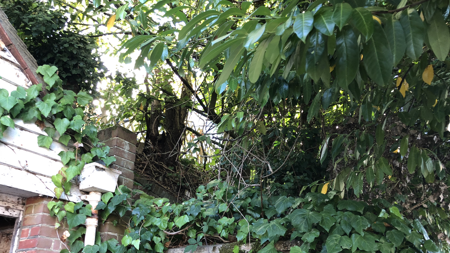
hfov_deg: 62.6
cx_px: 228
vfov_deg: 37.6
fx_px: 370
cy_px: 157
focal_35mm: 31
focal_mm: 4
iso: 40
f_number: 1.8
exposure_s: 1/24
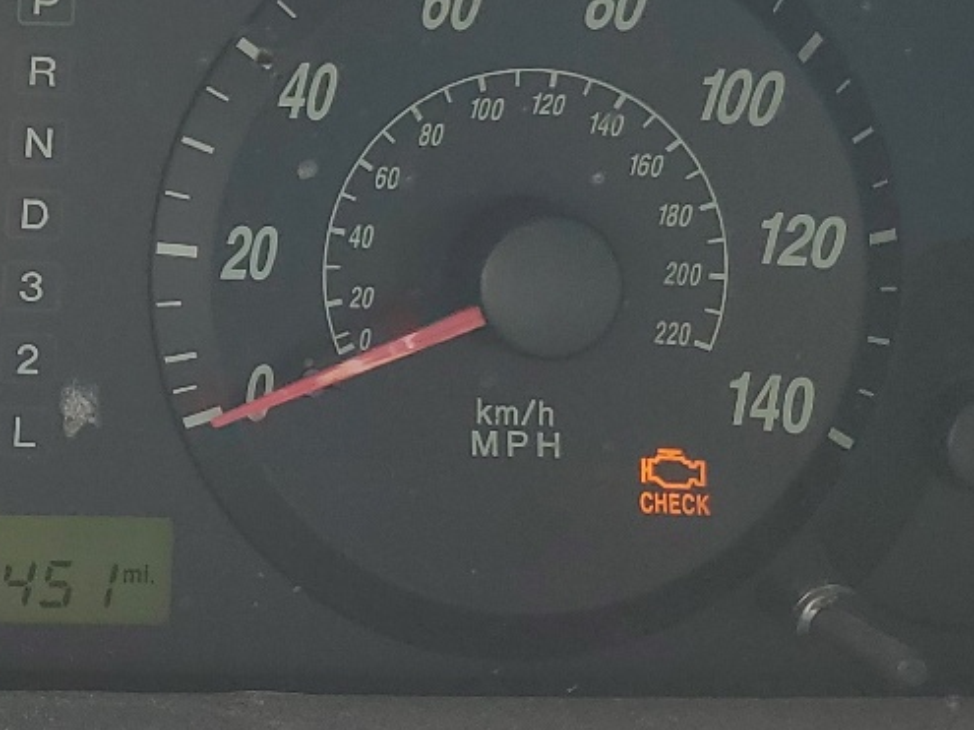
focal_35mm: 84
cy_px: 118
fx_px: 2363
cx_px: -30
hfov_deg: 22.3
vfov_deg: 17.4
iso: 50
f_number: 1.5
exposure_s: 1/303
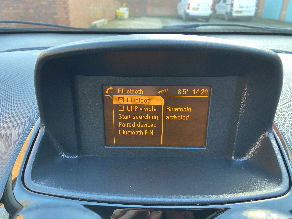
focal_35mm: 26
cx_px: 146
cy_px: 110
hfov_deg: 67.3
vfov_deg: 53.1
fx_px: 219
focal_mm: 4.25
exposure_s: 1/60
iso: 160
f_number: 1.8
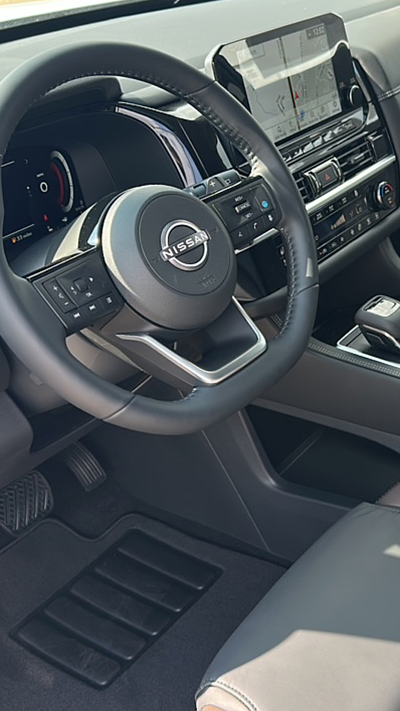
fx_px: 697
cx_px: 341
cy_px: 349
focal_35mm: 37
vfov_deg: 54.0
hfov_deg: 30.9
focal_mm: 6.86
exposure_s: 1/562
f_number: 1.78
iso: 125
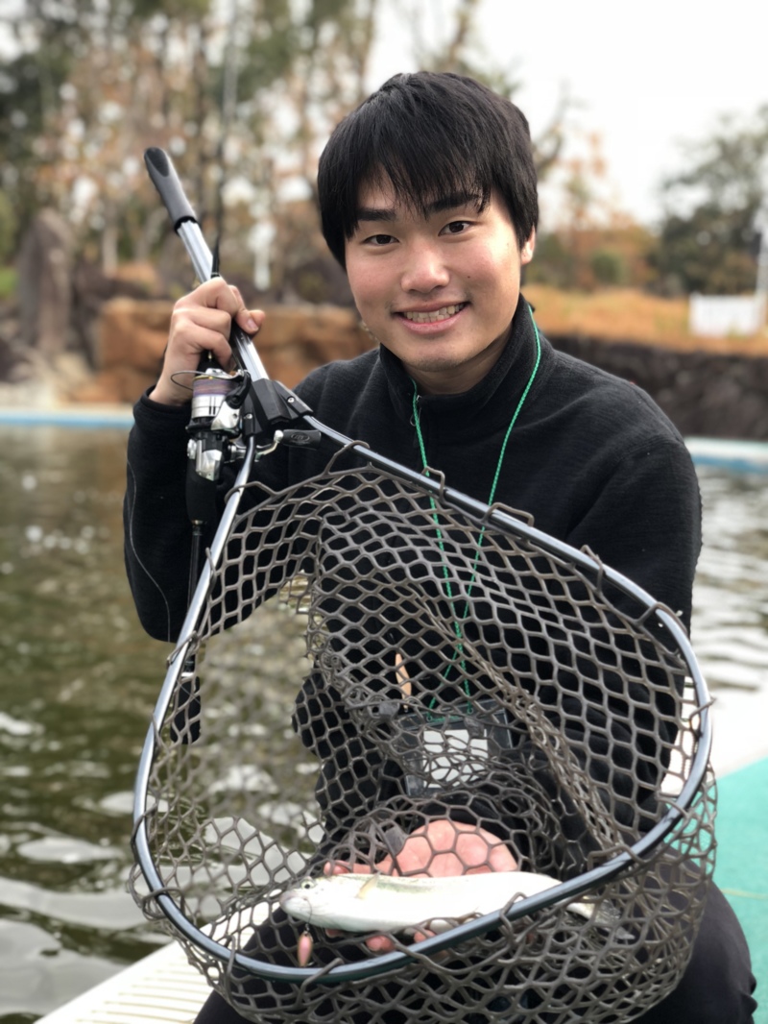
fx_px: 1538
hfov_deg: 28.0
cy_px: 512
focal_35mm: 52
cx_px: 384
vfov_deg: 36.8
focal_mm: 6
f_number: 2.4
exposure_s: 1/60
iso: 16
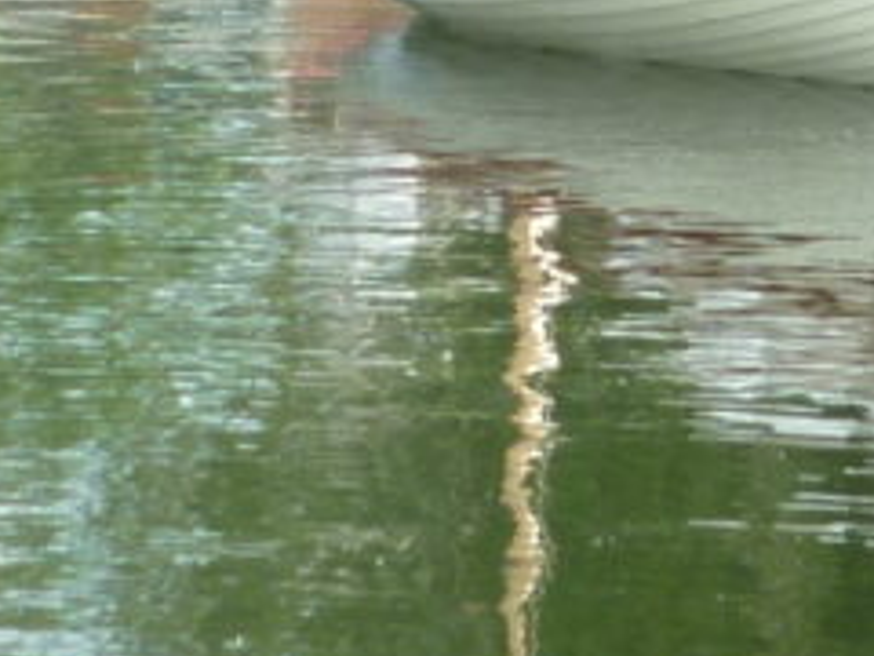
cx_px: 1009
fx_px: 8559
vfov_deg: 4.4
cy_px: -135
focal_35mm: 339
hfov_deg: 5.8
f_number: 3.6
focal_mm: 9.9
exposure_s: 1/125
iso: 80
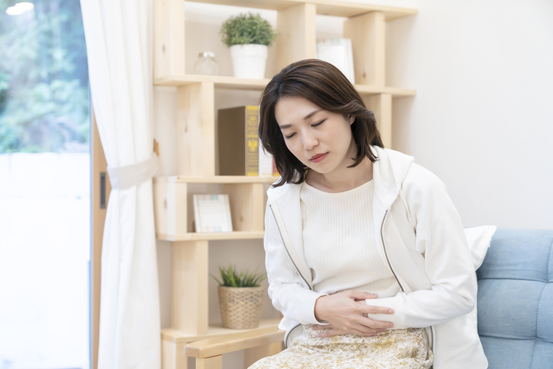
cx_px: 276
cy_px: 184
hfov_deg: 33.4
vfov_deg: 22.6
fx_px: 922
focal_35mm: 60
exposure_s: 1/160
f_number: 3.2
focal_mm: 60
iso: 800
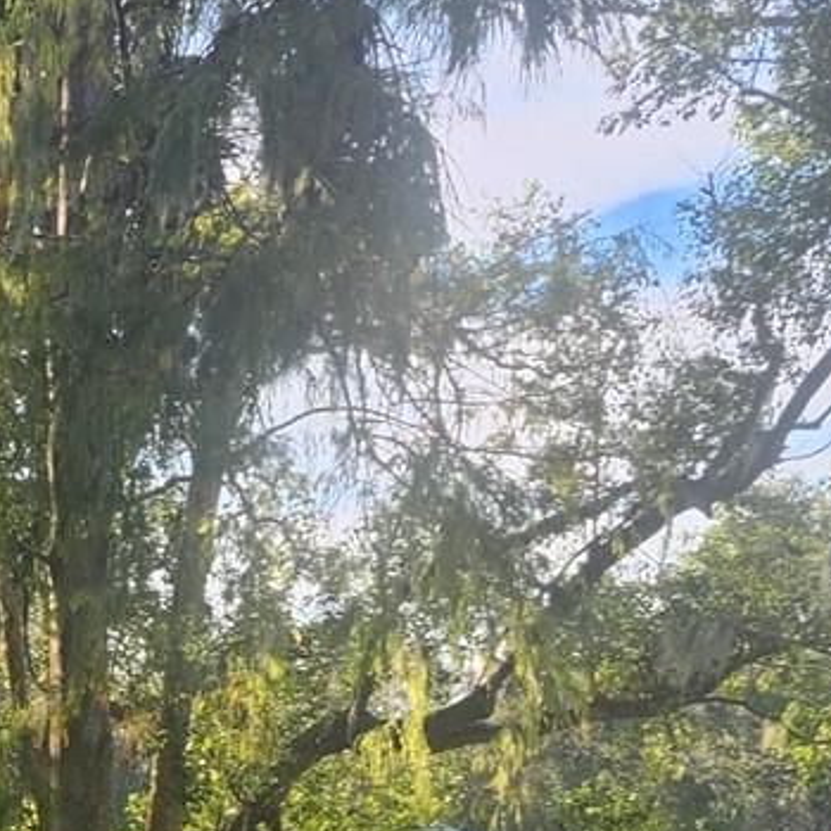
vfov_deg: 17.7
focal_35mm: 93
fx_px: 2526
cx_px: -273
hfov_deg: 17.4
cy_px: 1033
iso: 25
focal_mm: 5.54
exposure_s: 1/187
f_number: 1.8
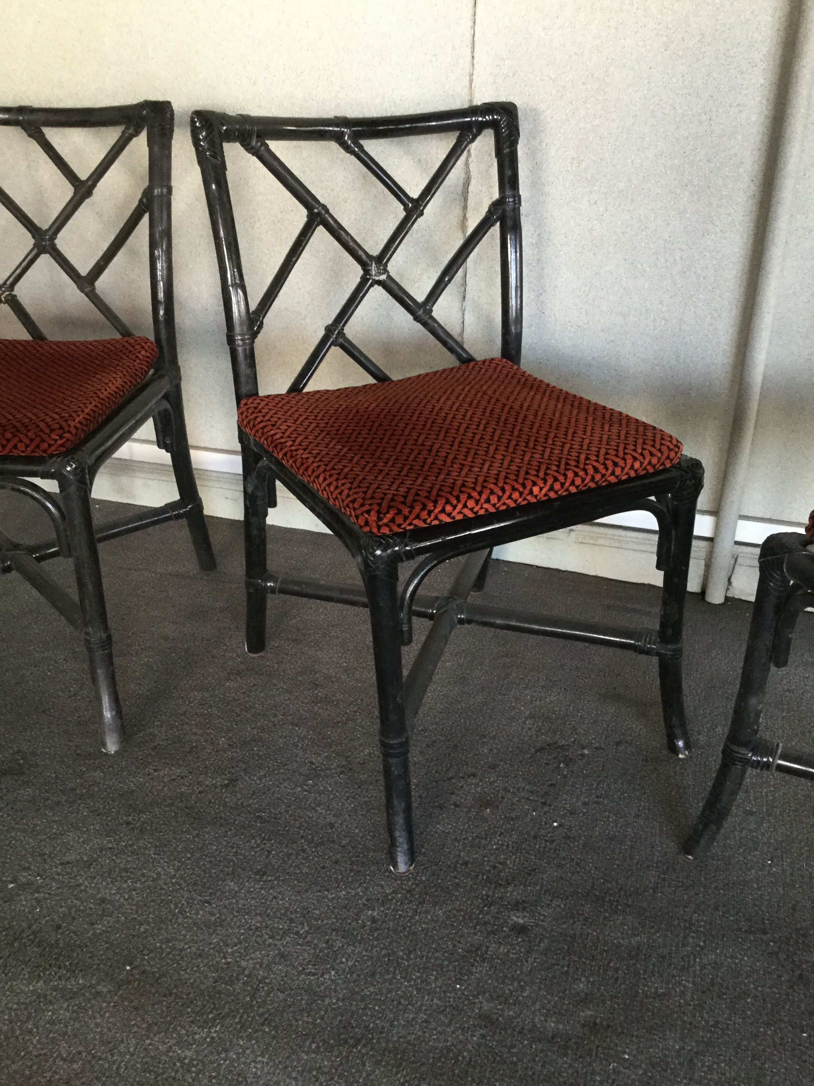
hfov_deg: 45.4
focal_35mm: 31
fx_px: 972
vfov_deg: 58.4
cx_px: 407
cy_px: 543
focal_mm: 3.3
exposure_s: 1/33
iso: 125
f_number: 2.4
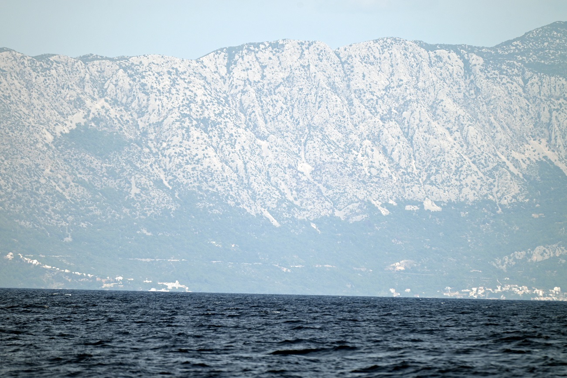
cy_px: 189
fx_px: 4725
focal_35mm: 300
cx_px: 284
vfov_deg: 4.6
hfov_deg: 6.9
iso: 125
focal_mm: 300
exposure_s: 1/1000
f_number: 5.6
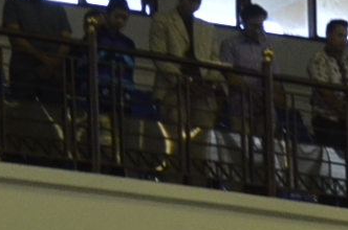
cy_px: 603
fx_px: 3010
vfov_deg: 4.3
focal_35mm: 312
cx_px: 895
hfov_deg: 6.3
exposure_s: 1/40
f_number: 4.5
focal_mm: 28
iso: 500
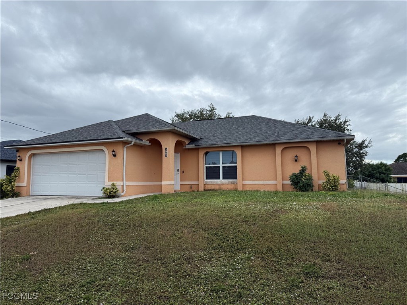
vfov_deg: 56.8
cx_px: 204
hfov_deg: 71.6
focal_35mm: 24
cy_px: 152
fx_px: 282
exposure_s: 1/2611
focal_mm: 6.76
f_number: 1.78
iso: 80
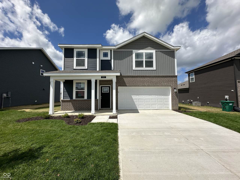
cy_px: 90
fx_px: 97
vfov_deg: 85.7
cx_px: 120
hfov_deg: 102.1
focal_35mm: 14
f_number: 2.2
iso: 50
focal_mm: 2.22
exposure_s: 1/4000
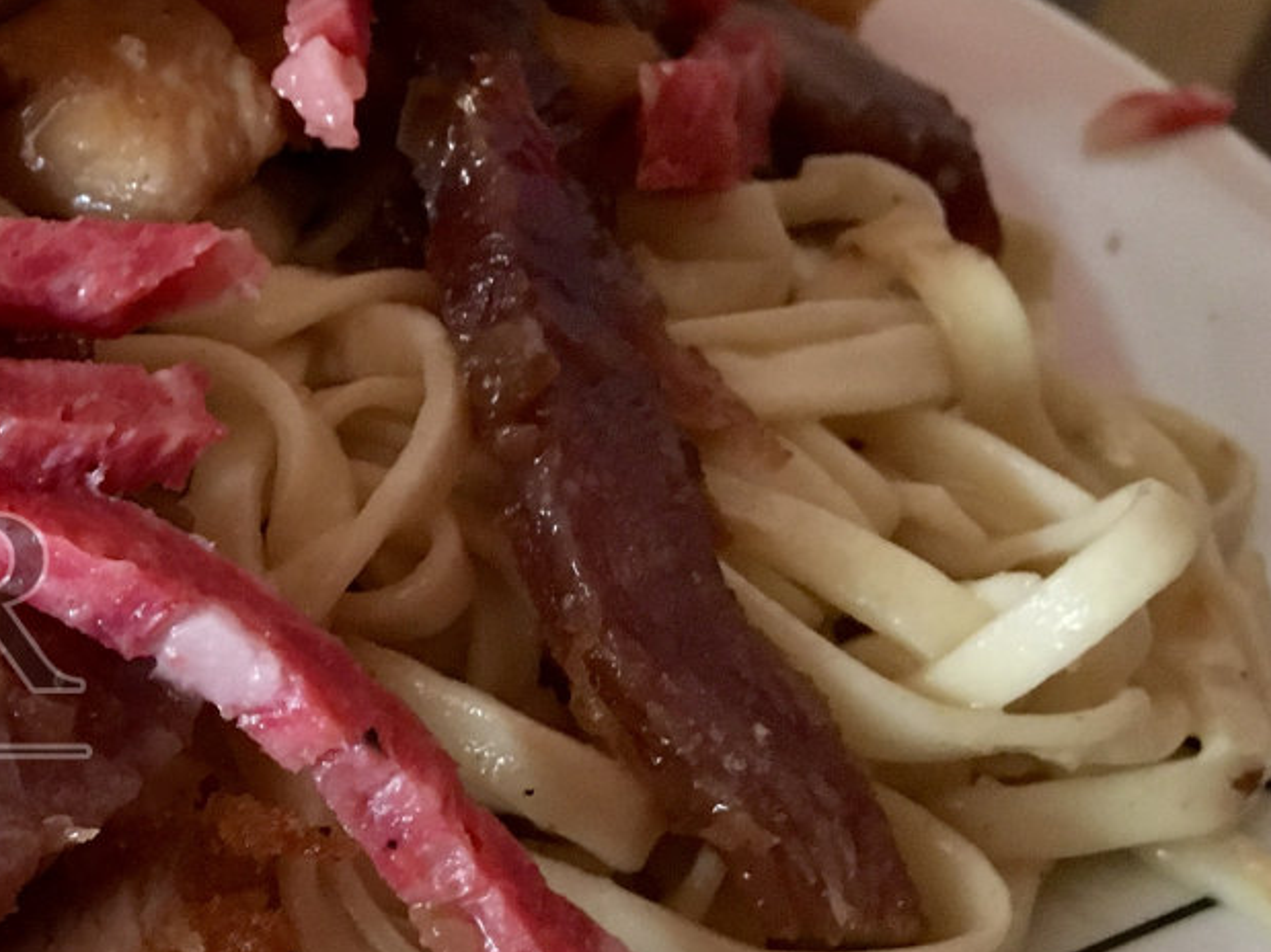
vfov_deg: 19.6
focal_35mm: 75
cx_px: -255
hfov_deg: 23.7
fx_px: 2753
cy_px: 650
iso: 400
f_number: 2.2
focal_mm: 4.15
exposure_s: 1/17
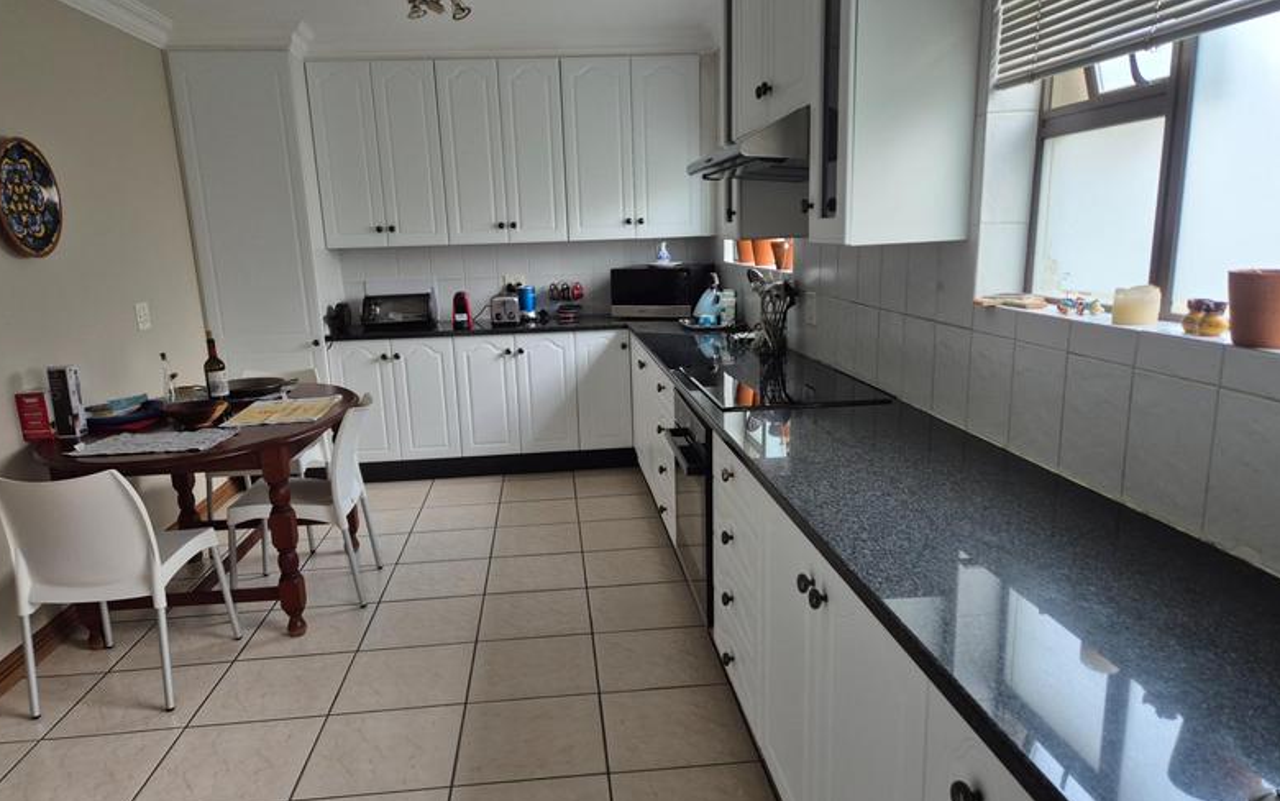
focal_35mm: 25
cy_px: 437
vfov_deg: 49.2
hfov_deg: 72.5
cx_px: 632
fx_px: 872
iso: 250
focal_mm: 5.4
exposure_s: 1/100
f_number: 1.8
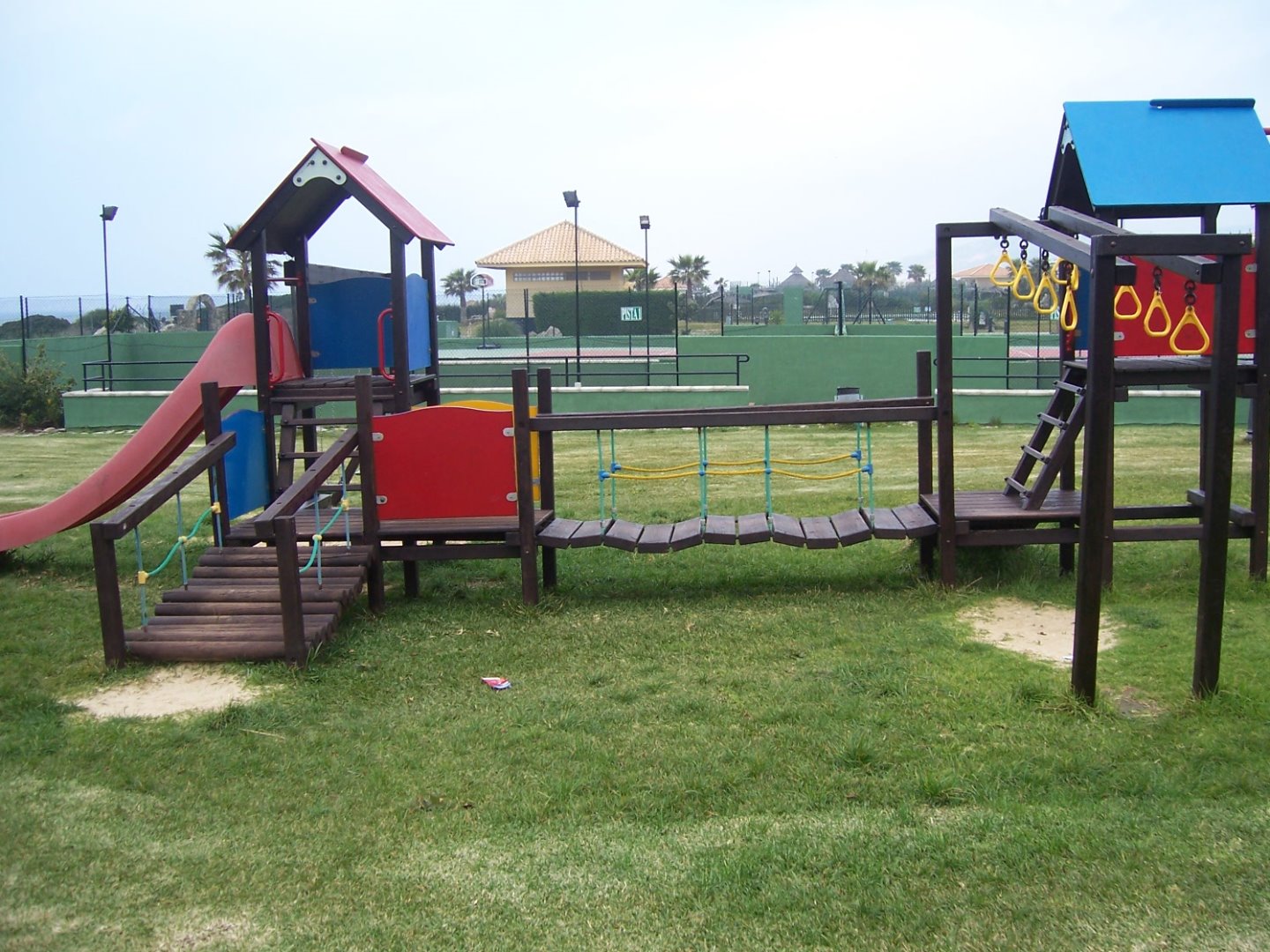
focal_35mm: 36
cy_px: 476
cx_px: 635
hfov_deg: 51.4
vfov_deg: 39.7
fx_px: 1321
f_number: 3
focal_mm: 6
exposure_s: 1/500
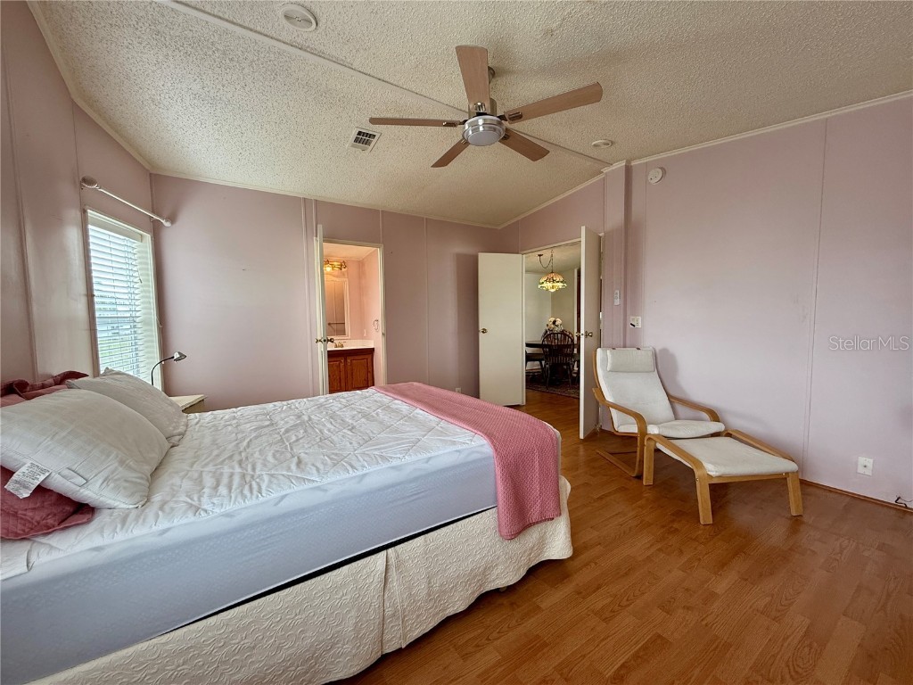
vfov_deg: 85.7
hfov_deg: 102.1
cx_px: 456
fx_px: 369
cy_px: 342
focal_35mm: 14
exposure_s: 1/120
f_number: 2.2
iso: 160
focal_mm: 2.22
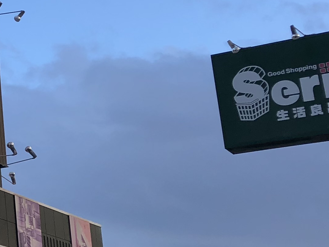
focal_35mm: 105
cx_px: -219
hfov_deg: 16.4
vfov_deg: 14.0
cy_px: 55
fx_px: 998
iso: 20
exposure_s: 1/348
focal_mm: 3.99
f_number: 1.8
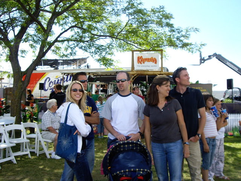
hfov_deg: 49.0
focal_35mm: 38
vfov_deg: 37.7
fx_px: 265
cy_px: 90
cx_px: 120
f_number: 4.3
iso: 50
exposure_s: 1/160
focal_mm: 6.2
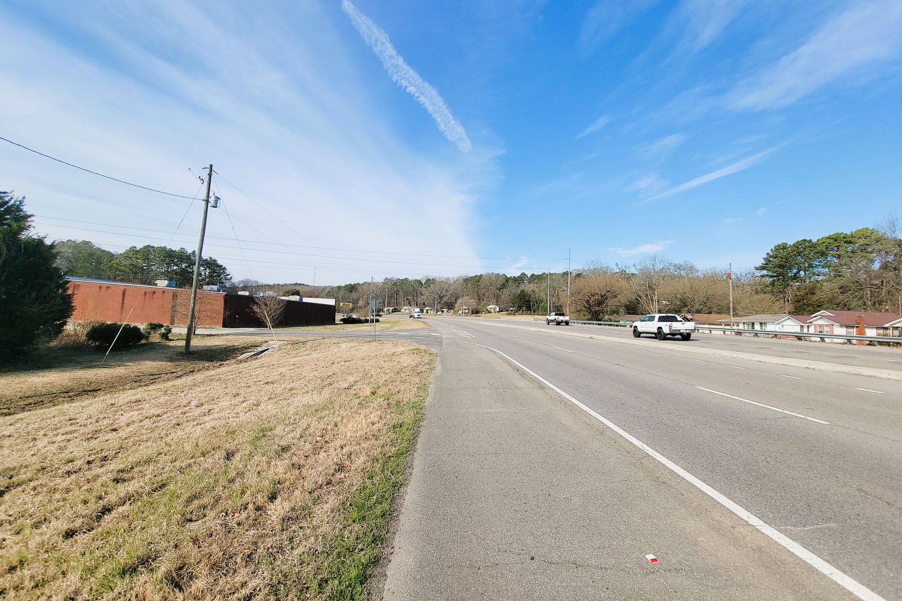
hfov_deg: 104.2
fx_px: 351
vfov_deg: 81.1
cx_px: 439
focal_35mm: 14
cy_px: 285
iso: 50
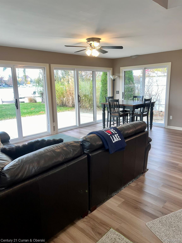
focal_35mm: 26
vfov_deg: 67.3
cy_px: 122
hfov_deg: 53.1
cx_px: 91
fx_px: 182
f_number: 1.5
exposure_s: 1/30
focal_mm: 5.7
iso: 40
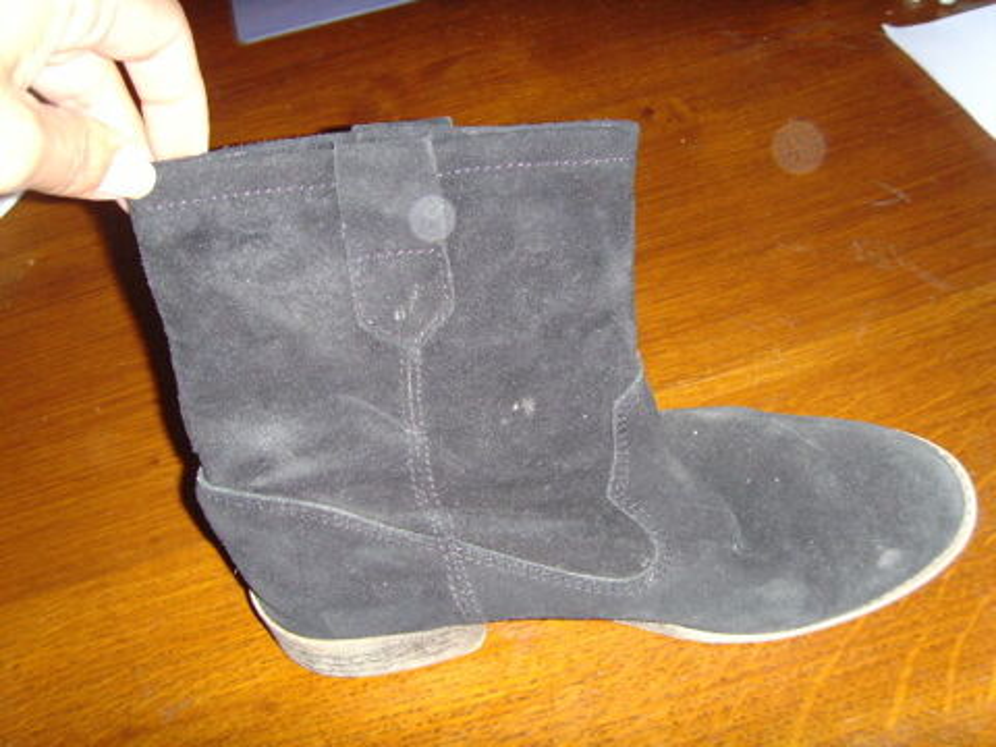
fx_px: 1122
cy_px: 374
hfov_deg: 47.9
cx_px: 498
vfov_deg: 36.8
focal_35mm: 39
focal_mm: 6.6
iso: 200
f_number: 3.5
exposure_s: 1/45
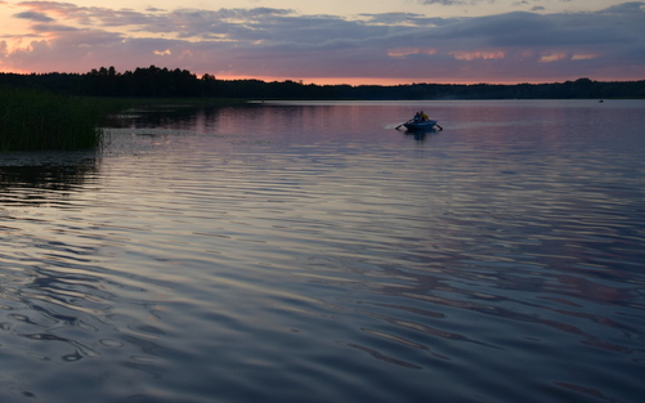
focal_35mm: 44
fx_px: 773
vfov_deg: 28.4
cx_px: 211
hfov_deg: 44.6
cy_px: 67
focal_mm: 18
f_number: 5.6
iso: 200
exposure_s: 1/125
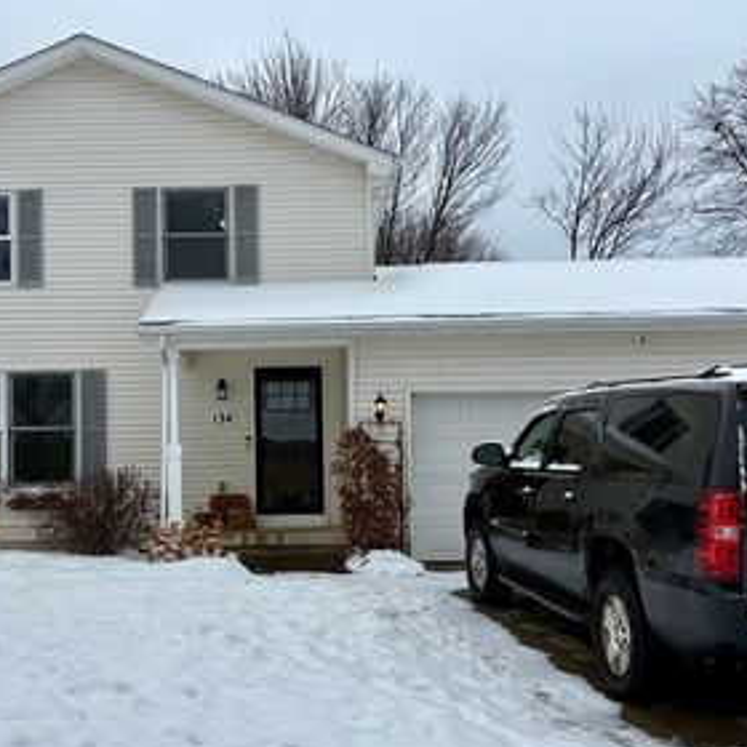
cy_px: 452
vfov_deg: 40.7
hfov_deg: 40.4
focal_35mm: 41
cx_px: 251
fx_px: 1001
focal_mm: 5.96
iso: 50
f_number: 1.6
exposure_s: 1/1217
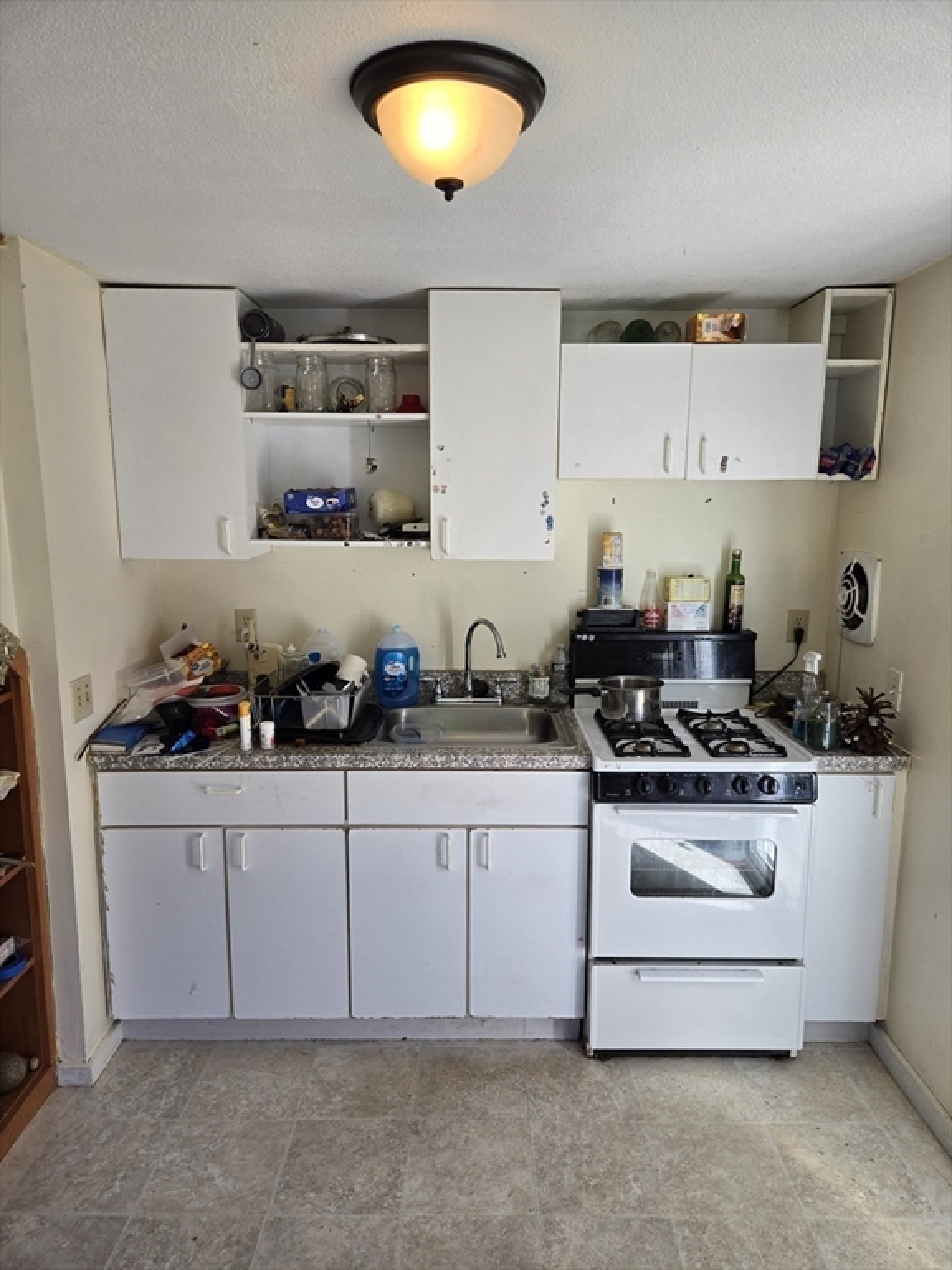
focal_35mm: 23
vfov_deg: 73.9
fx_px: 843
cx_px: 476
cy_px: 635
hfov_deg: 58.9
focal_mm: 5.4
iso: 50
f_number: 1.8
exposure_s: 1/120
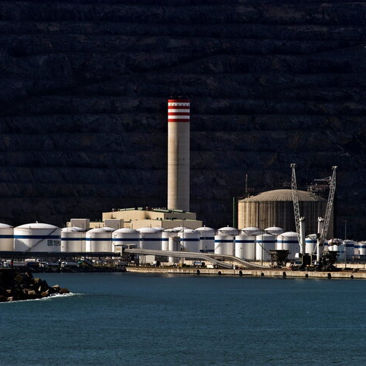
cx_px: 184
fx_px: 6436
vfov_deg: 3.3
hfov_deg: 3.3
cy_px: 183
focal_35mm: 538
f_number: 10
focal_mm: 420
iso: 400
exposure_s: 1/500
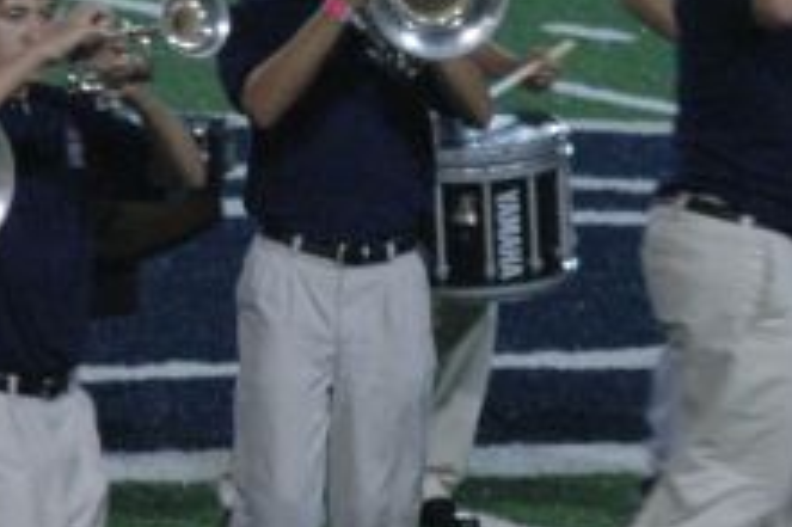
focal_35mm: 833
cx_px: 469
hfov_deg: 2.5
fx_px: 18312
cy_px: 215
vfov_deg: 1.6
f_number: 5.6
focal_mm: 120
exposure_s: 1/60
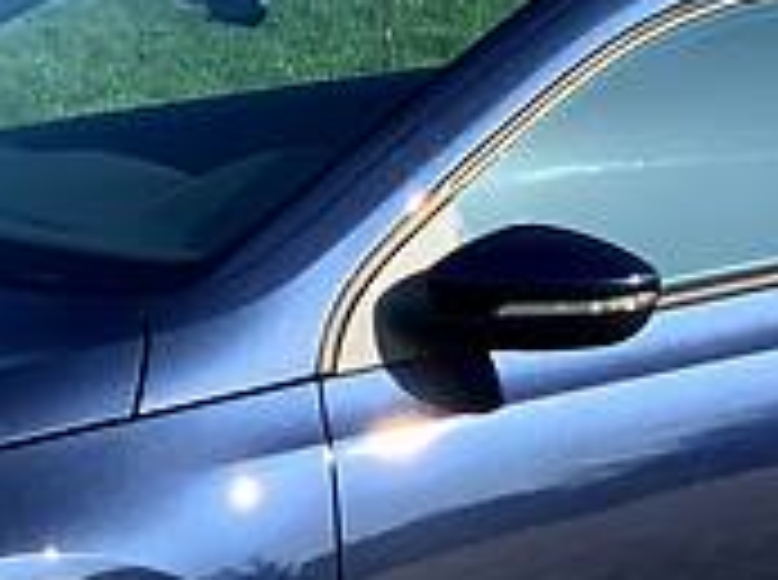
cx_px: 391
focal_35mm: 241
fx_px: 5405
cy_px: 184
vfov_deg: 6.1
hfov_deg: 8.2
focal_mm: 6
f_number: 2.4
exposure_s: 1/410
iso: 16
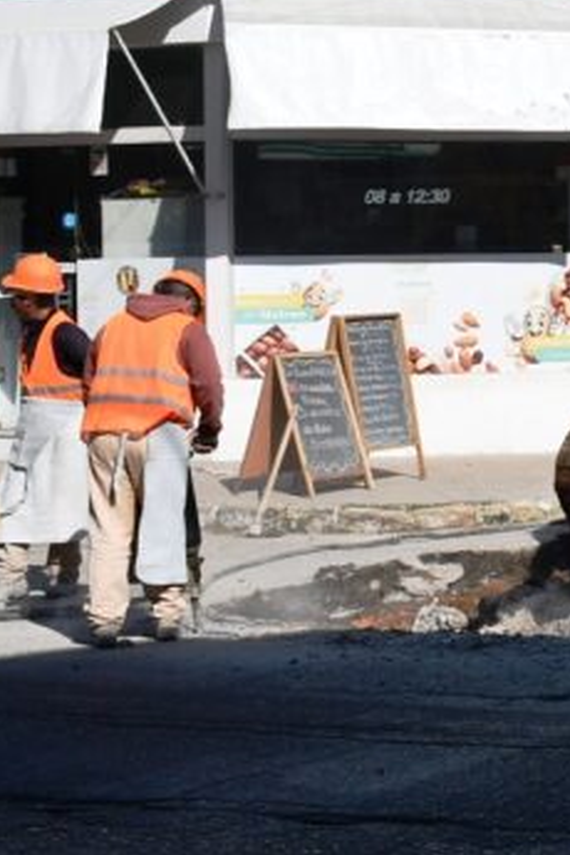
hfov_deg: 11.3
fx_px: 2589
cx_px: 1162
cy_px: 275
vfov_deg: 18.7
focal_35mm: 109
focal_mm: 22
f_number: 9
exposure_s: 1/320
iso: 100
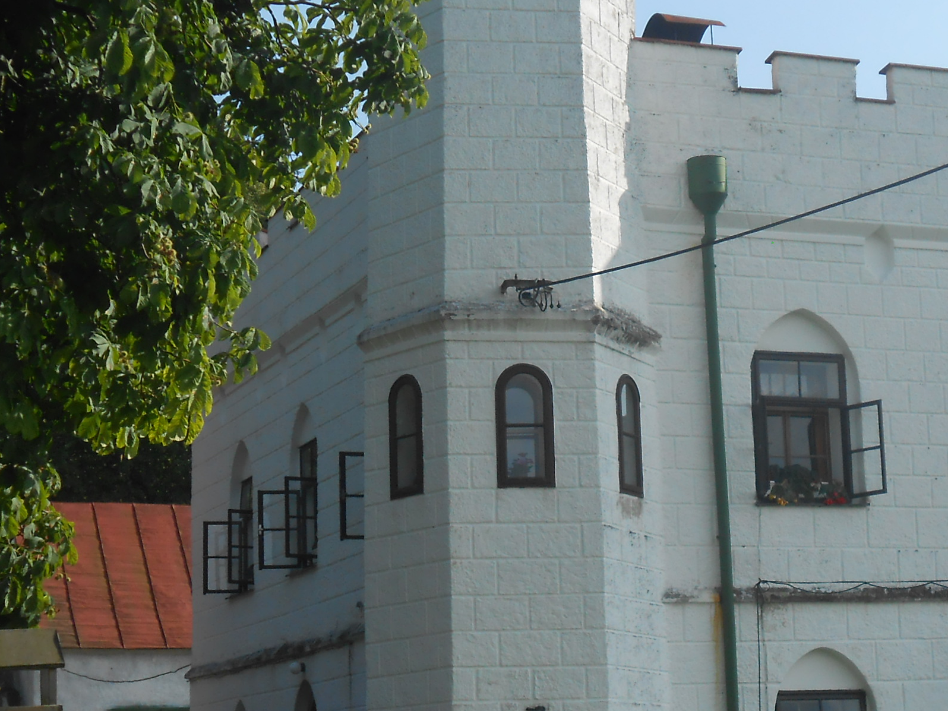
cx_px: 685
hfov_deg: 21.6
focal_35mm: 90
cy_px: 424
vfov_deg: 16.4
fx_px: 2465
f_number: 4.5
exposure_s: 1/500
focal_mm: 7.8
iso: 80
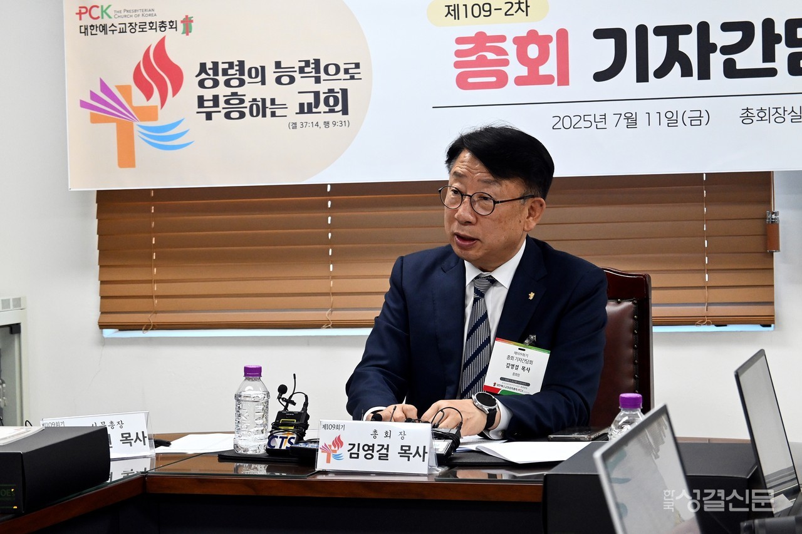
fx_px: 1671
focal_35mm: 75
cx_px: 401
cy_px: 267
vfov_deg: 18.2
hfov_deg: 27.0
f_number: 6.3
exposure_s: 1/125
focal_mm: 50
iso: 2200
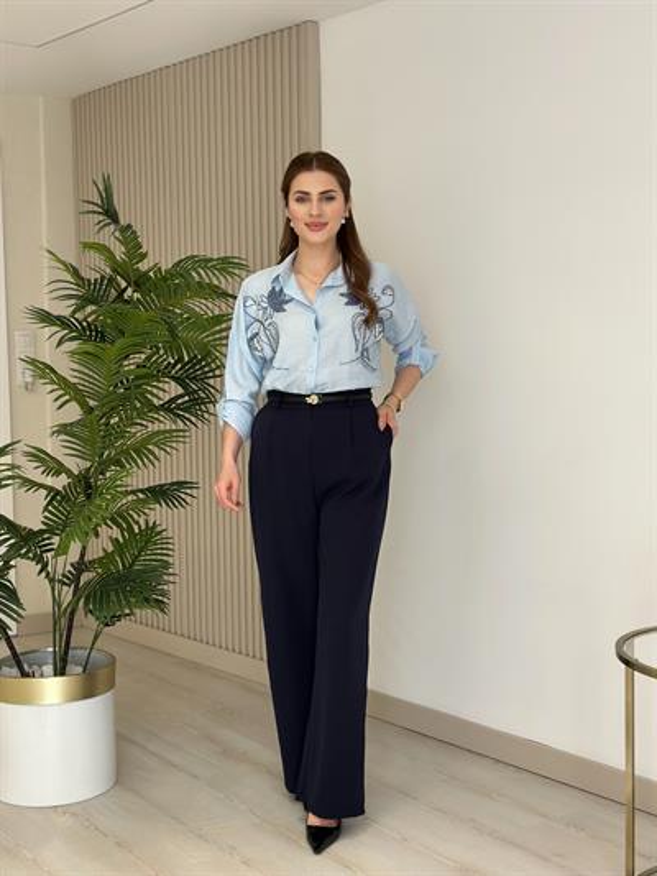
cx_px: 328
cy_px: 438
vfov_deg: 39.6
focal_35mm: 48
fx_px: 1214
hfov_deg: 30.3
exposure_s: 1/503
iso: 80
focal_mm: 6.86
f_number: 1.78
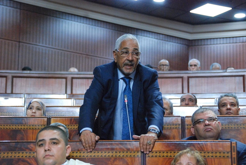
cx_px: 123
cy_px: 82
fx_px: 719
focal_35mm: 105
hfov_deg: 19.4
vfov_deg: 13.1
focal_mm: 70
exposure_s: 1/100
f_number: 5
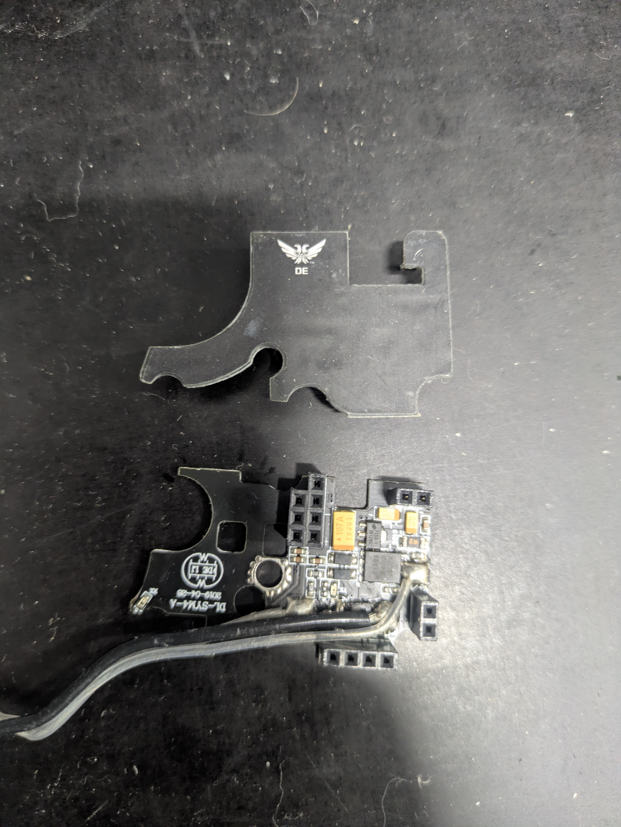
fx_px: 598
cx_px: 310
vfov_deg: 69.4
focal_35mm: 25
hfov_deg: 54.9
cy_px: 414
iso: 315
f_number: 1.89
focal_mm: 5.43
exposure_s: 1/25
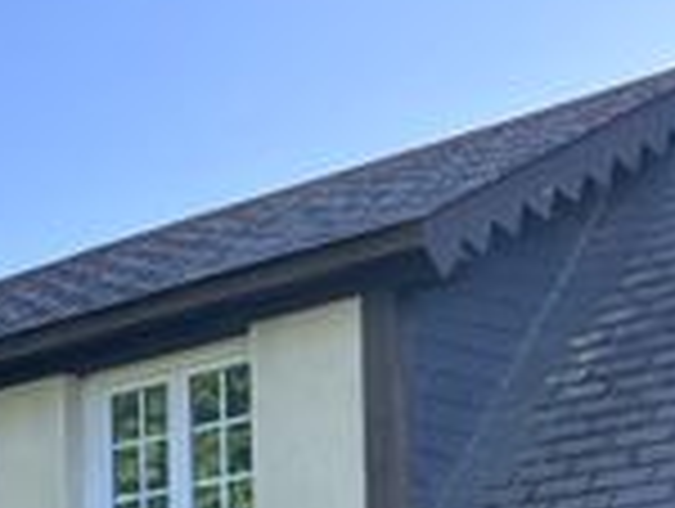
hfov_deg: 16.1
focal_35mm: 112
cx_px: -338
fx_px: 2187
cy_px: 800
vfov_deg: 12.5
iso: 32
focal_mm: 3.99
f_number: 1.8
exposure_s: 1/463
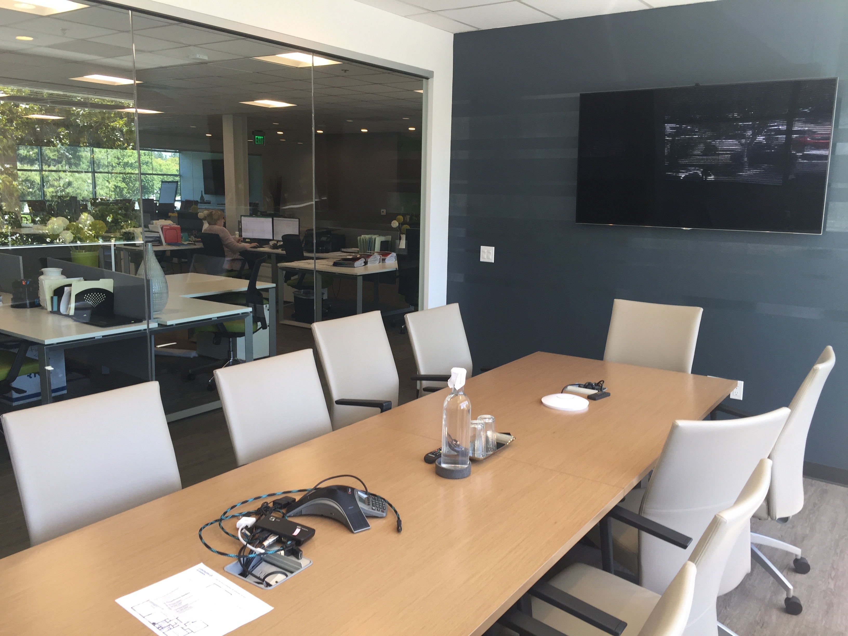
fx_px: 710
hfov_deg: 61.7
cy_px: 318
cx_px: 424
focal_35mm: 29
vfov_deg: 48.2
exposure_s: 1/60
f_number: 2.2
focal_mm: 4.15
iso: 40
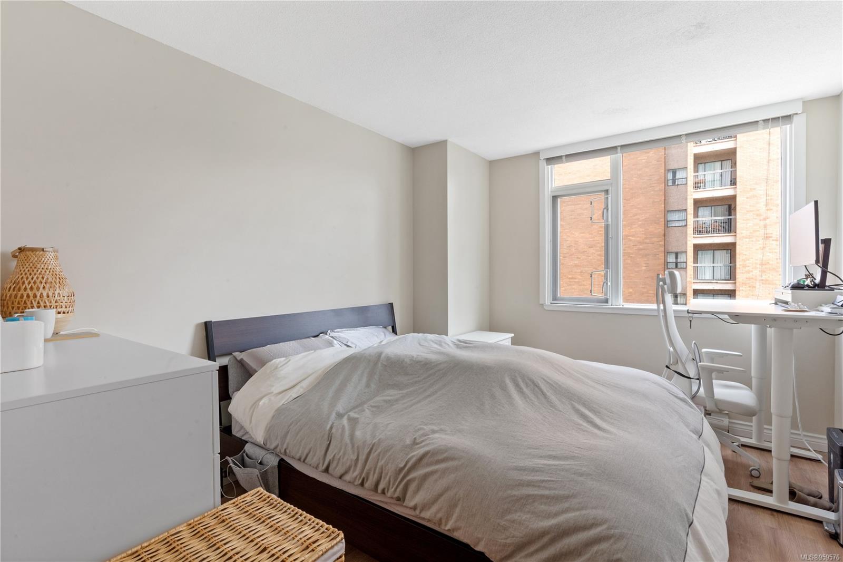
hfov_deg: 96.7
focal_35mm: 16
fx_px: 375
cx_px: 422
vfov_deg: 73.7
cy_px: 281
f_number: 9.5
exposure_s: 1/8
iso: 400
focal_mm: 16
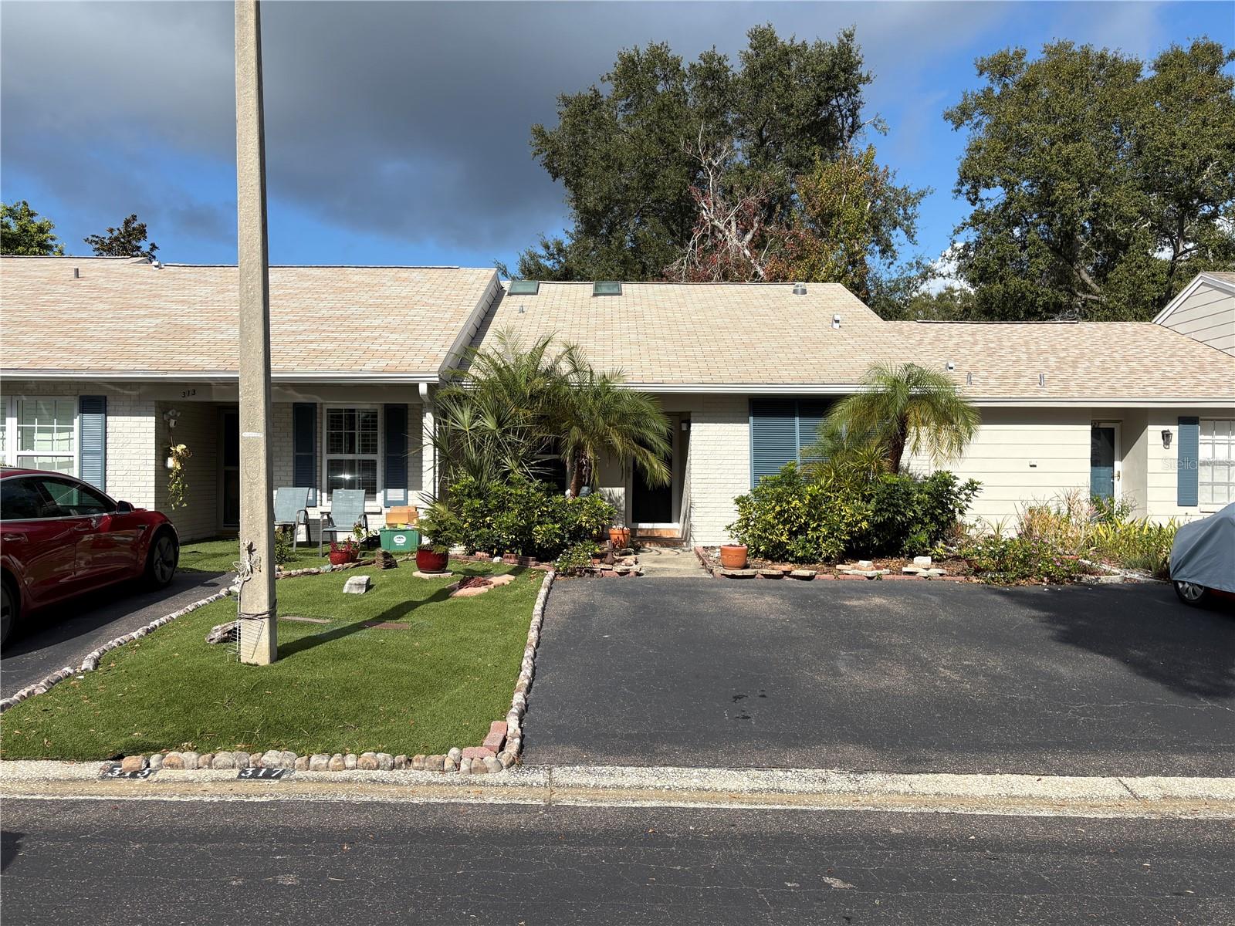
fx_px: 928
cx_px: 618
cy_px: 463
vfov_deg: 53.1
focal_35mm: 26
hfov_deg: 67.3
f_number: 1.6
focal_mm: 5.96
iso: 50
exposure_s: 1/4608
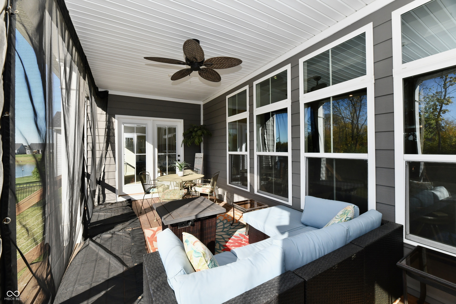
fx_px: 177
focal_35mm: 14
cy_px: 152
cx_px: 228
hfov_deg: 104.3
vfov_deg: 81.2
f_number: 16
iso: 640
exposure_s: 1/250
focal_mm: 14
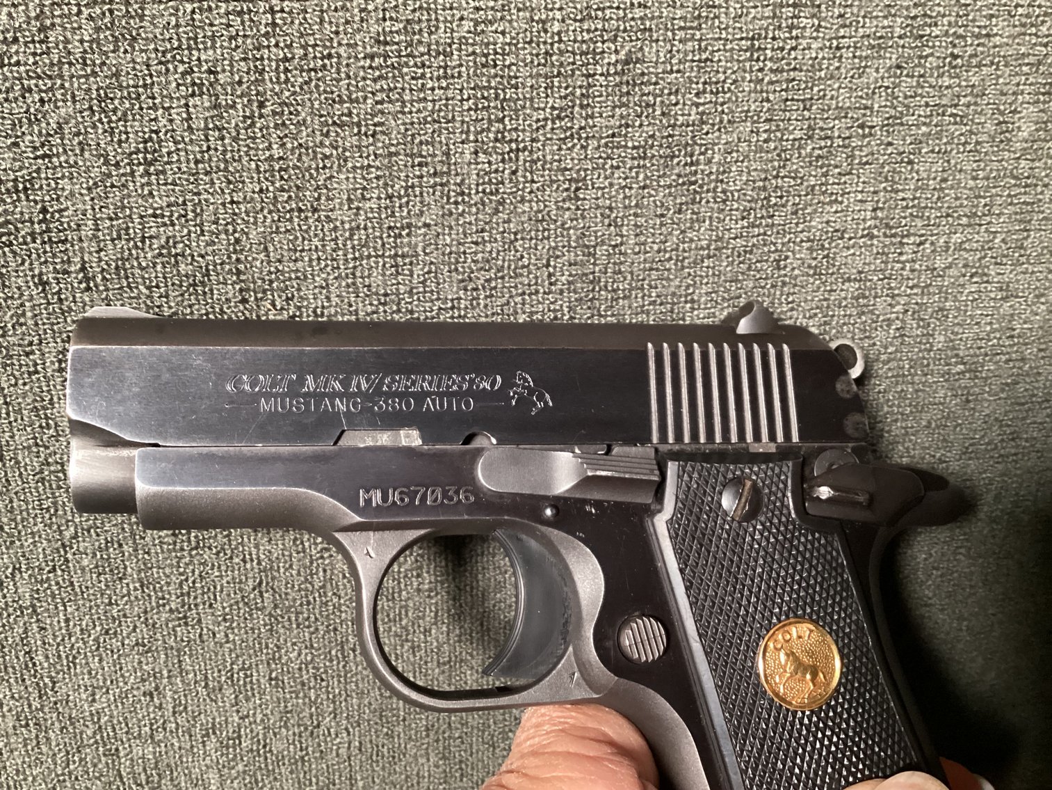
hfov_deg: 58.3
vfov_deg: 45.4
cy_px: 395
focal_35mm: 31
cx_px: 526
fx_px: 942
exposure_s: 1/40
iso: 400
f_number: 2.4
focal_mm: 3.3
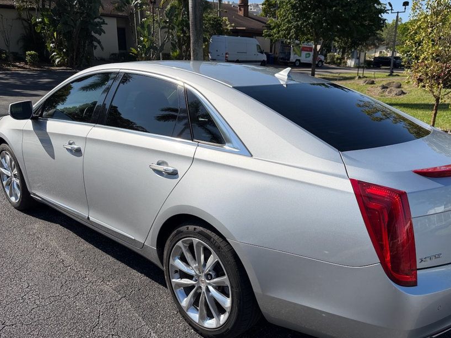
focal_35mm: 30
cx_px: 252
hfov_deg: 59.8
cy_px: 197
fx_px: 391
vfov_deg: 46.6
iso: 100
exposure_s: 1/6173
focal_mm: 6.76
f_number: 1.78
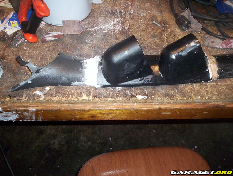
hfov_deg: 48.9
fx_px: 256
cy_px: 88
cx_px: 116
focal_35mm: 38
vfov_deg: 37.9
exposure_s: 1/60
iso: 140
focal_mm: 4.99
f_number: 4.5
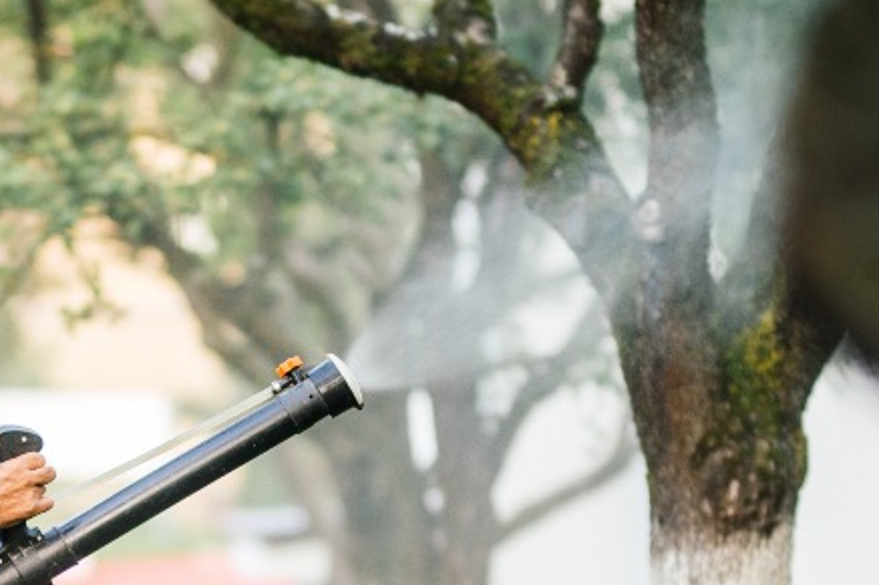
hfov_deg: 7.1
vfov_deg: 4.7
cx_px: 276
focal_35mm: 292
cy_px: 639
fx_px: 7127
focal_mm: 85
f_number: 1.4
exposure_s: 1/640
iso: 320
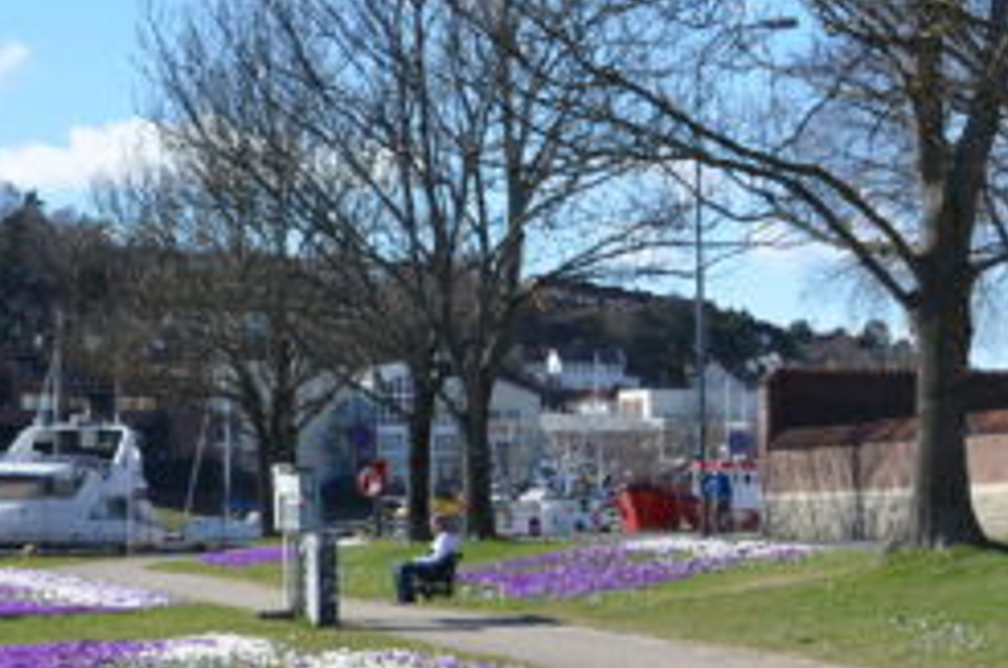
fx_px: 3326
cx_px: 1135
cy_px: 666
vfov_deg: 11.4
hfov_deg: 16.7
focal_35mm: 119
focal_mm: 28
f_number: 8
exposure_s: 1/250
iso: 125
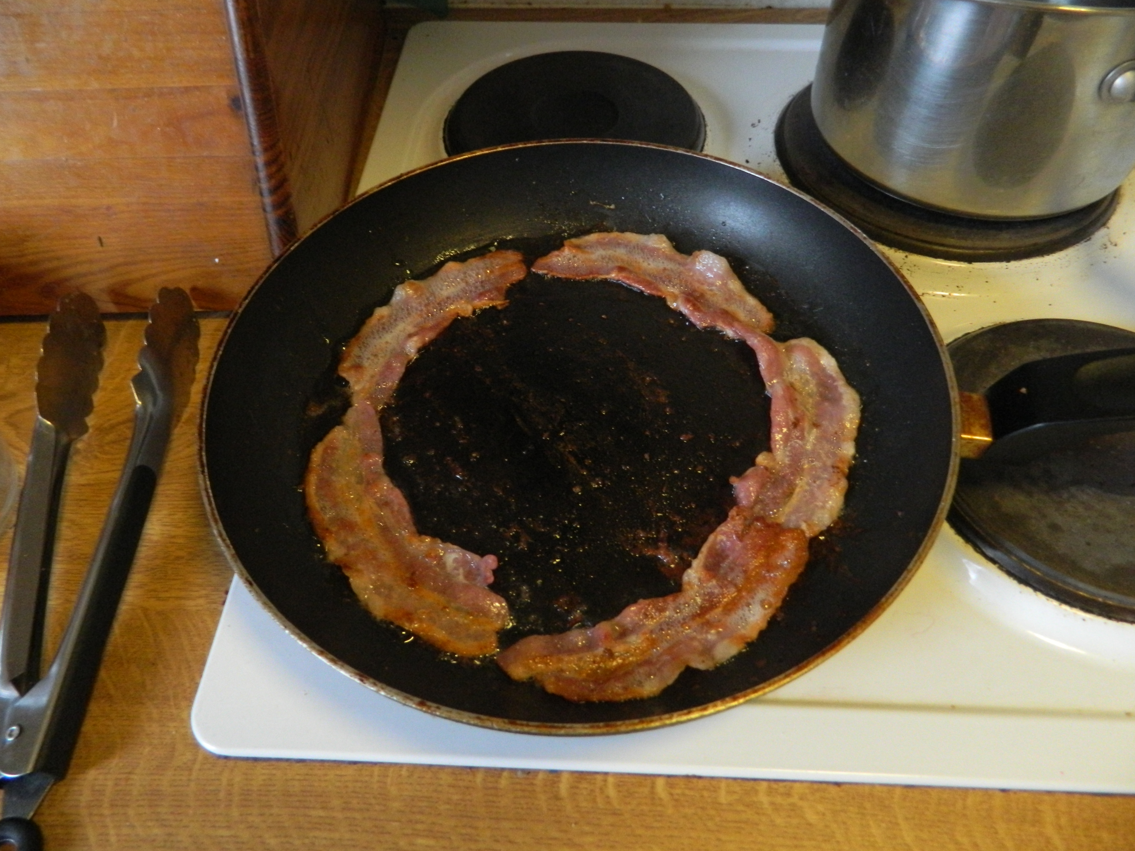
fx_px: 820
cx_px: 568
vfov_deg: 54.9
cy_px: 426
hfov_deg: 69.4
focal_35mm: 25
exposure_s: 1/25
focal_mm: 4.5
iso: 400
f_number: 3.1
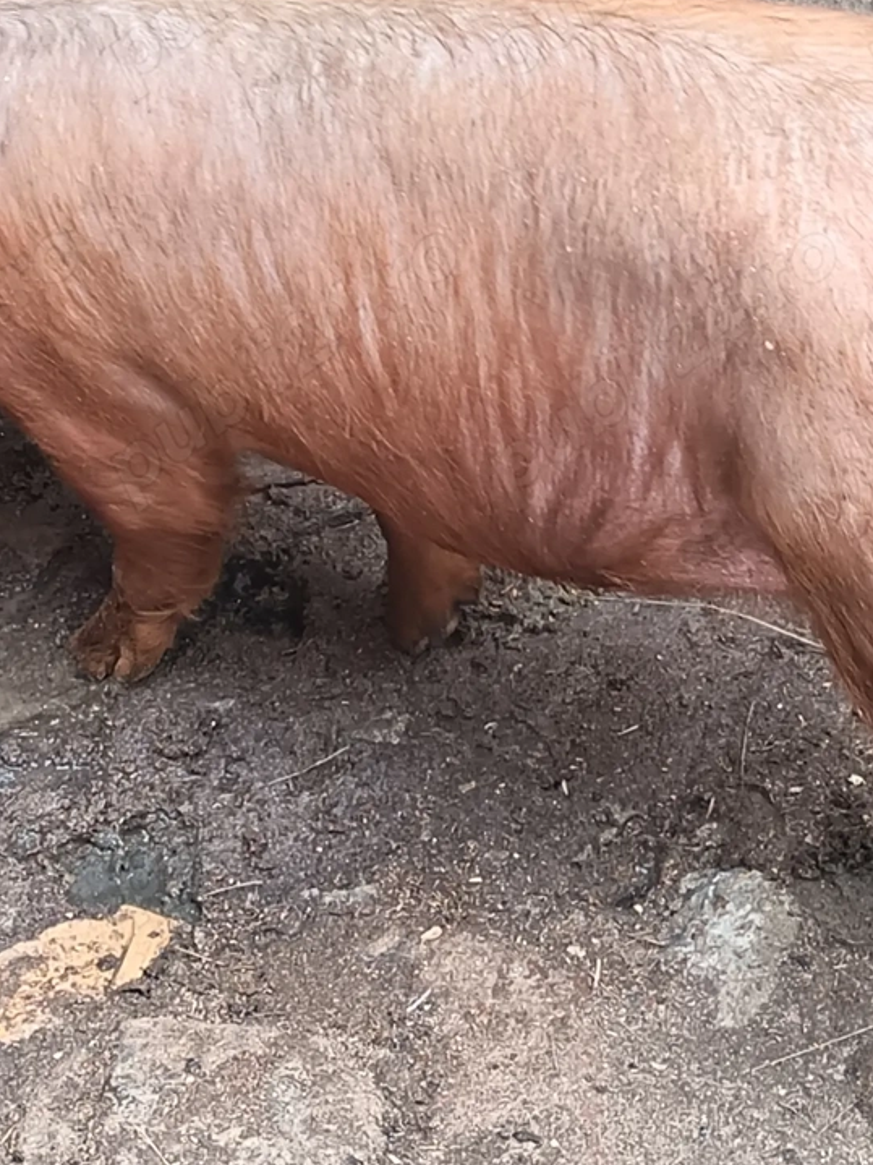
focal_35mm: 89
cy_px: 450
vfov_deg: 22.0
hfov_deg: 16.6
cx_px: 471
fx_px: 2994
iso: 456
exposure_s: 1/100
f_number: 1.75
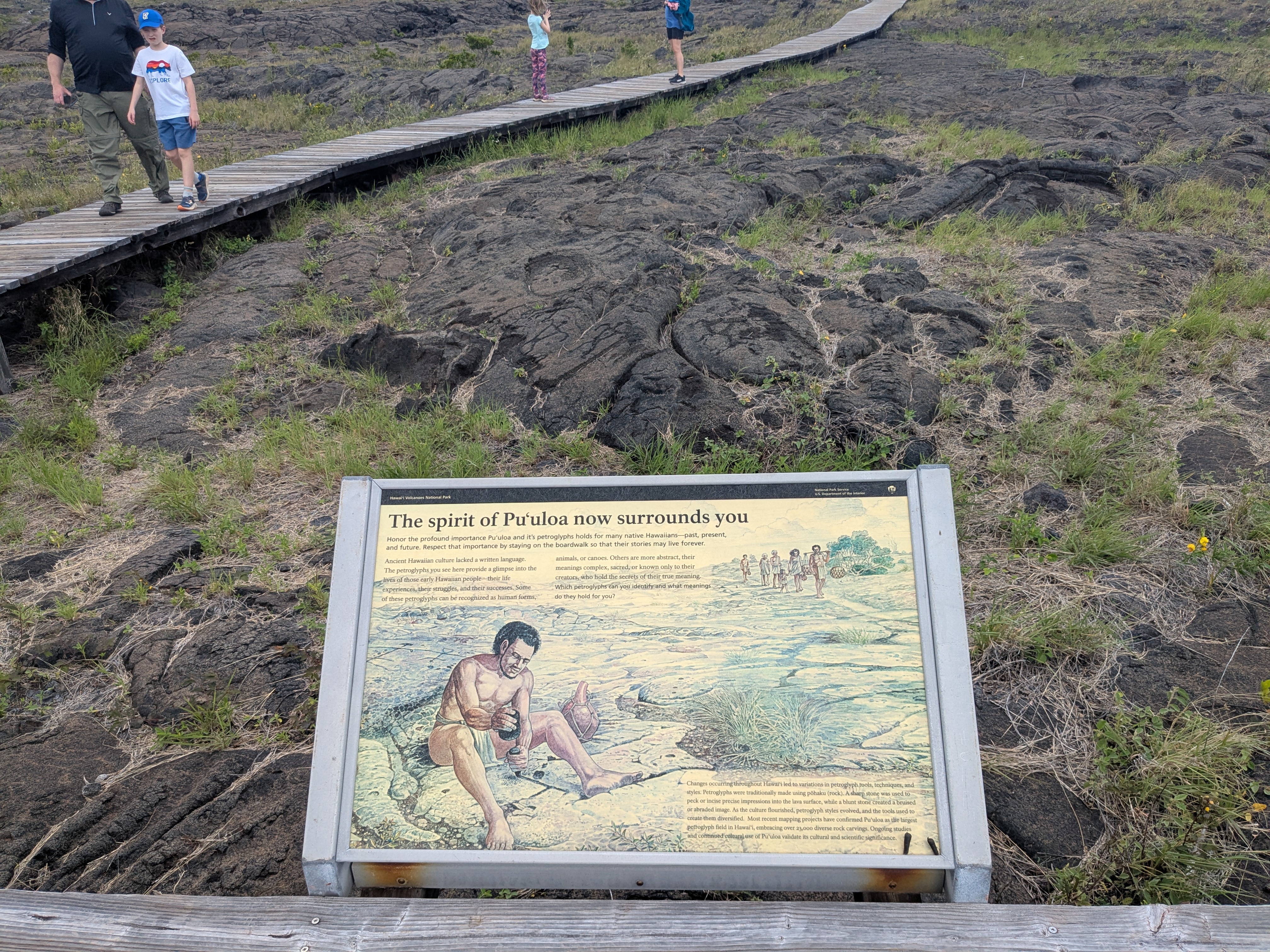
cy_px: 476
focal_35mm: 27
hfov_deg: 65.3
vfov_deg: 51.4
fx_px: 991
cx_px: 635
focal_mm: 4.38
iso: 58
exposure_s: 1/1462
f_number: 1.73
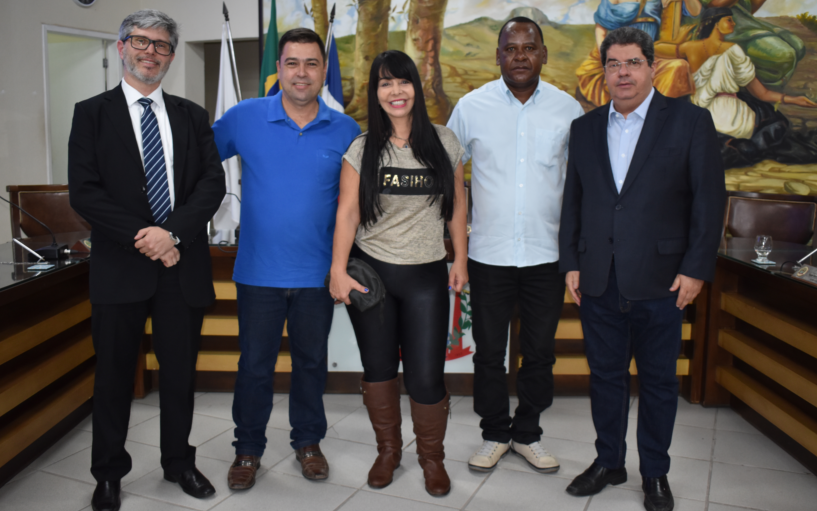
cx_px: 407
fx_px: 791
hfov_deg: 54.6
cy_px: 247
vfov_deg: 35.8
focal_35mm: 36
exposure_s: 1/60
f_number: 4
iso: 800
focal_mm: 23
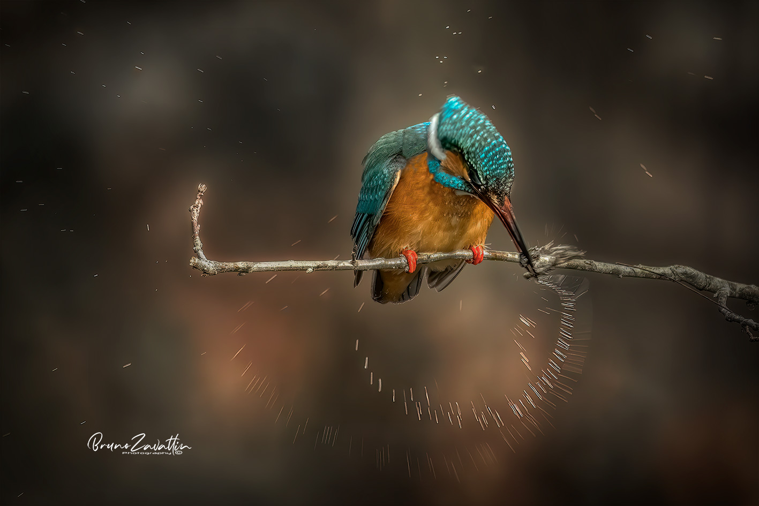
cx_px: 380
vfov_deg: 2.3
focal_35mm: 600
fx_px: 12650
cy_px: 253
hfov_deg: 3.4
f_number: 6.3
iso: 1250
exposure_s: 1/1000
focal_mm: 600
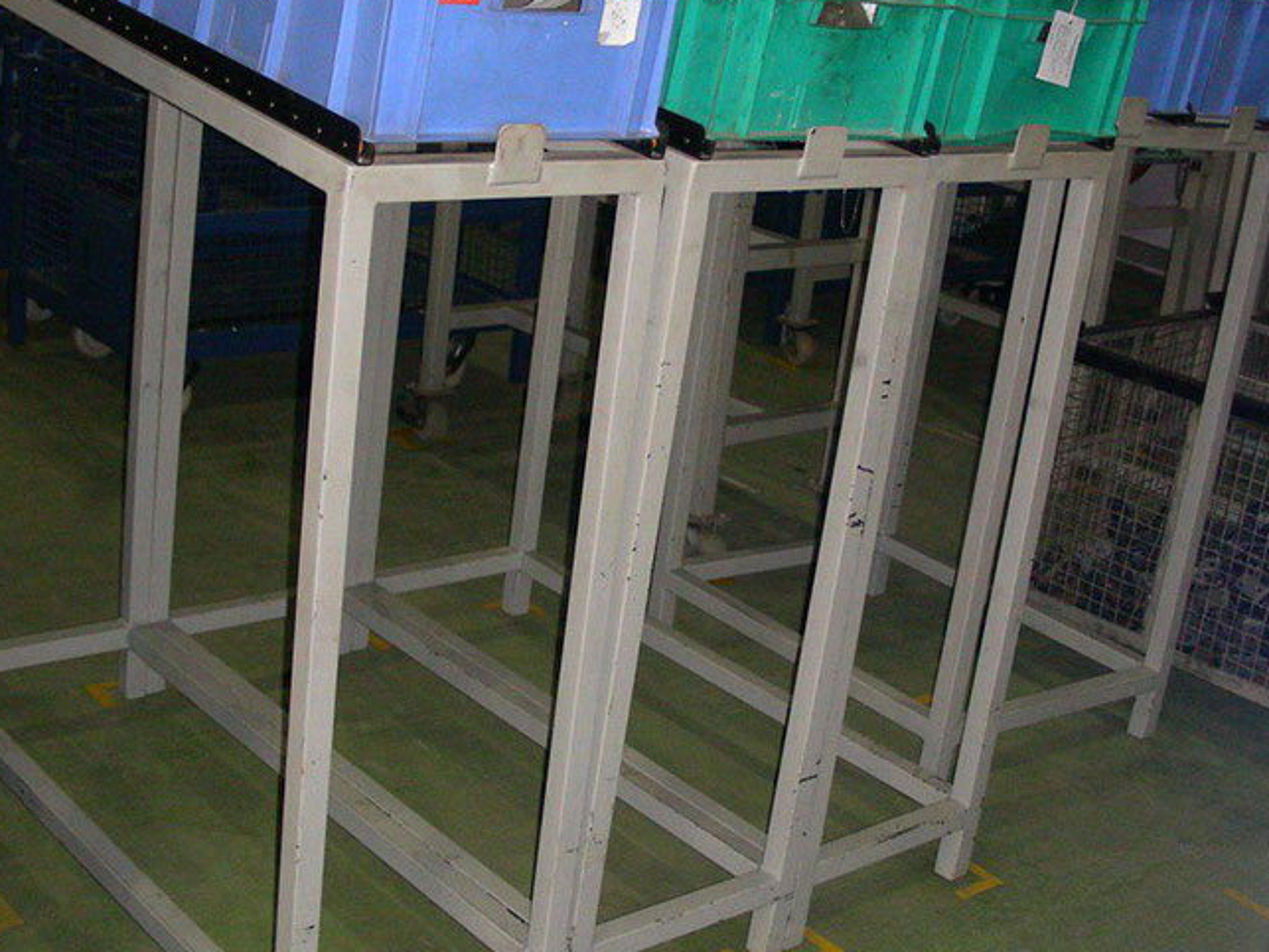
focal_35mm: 40
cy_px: 439
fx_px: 1466
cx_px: 662
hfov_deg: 46.8
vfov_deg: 35.9
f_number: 2.2
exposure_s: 1/126
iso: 32
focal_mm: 4.15
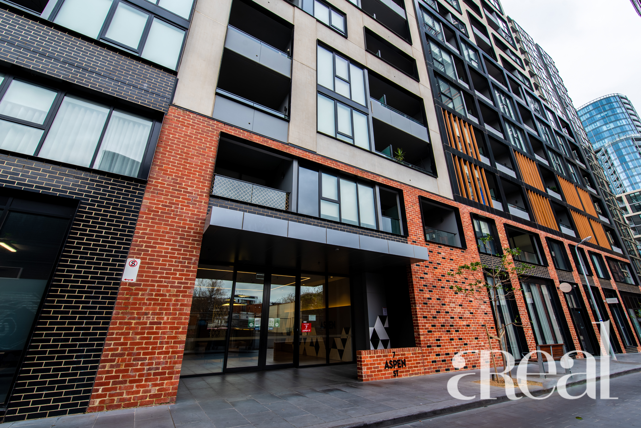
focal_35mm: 15
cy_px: 214
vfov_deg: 77.4
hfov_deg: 100.4
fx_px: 267
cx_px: 320
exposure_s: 1/125
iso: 100
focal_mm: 15
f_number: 9
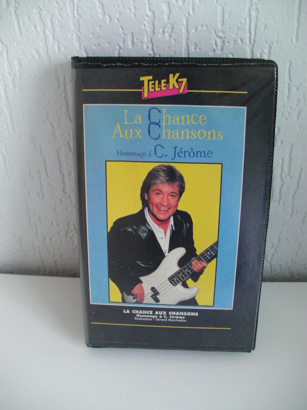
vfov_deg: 49.0
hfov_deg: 37.7
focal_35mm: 38
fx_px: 449
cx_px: 154
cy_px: 205
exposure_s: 1/30
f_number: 3.5
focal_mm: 6.3
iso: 167
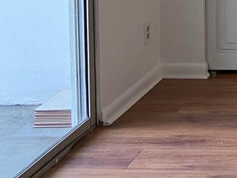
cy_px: -114
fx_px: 774
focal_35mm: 113
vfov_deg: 12.3
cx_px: 485
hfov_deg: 14.3
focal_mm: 4.25
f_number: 1.8
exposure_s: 1/60
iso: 100
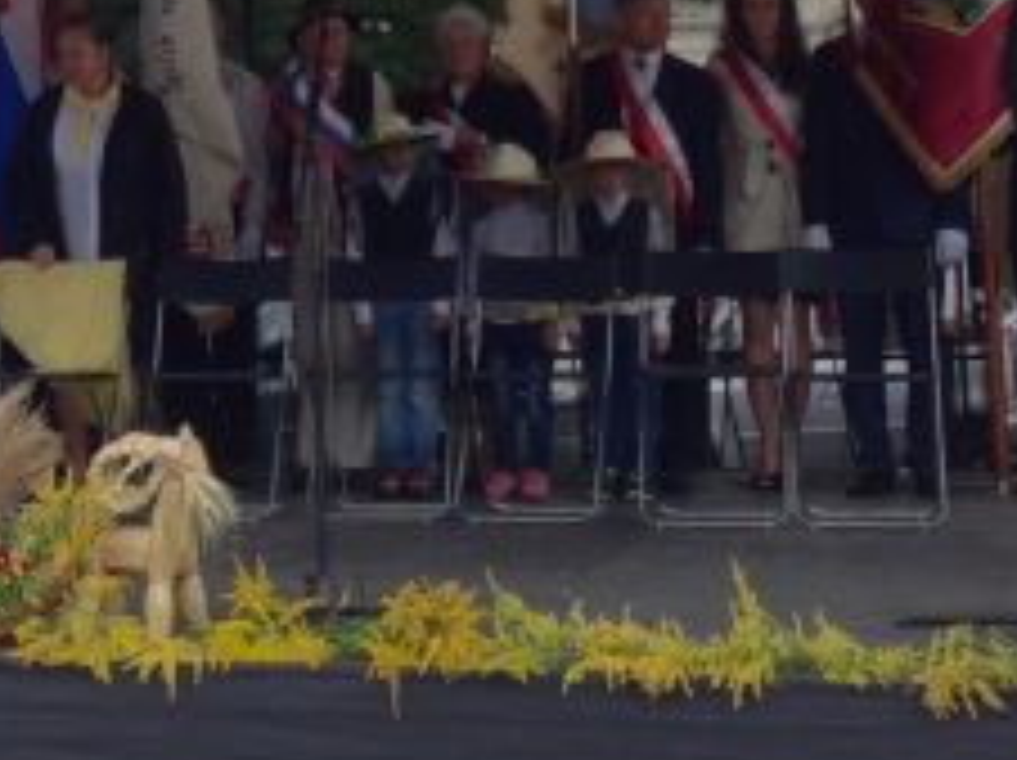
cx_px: 162
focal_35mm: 124
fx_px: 3639
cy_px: -346
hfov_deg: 15.8
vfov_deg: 11.5
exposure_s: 1/120
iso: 64
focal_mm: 4.28
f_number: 2.4
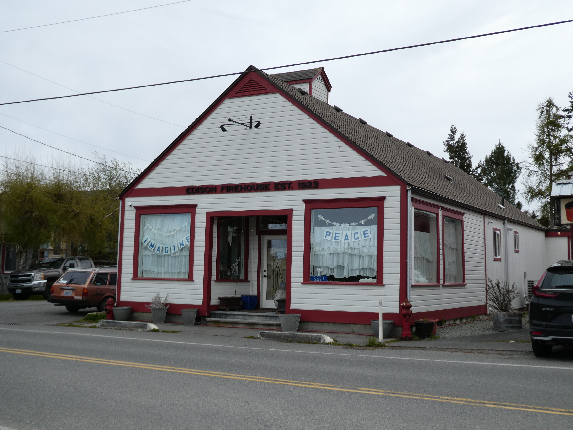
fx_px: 728
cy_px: 215
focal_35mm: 44
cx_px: 286
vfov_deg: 32.9
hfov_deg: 42.9
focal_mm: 7.8
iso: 80
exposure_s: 1/500
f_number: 3.9
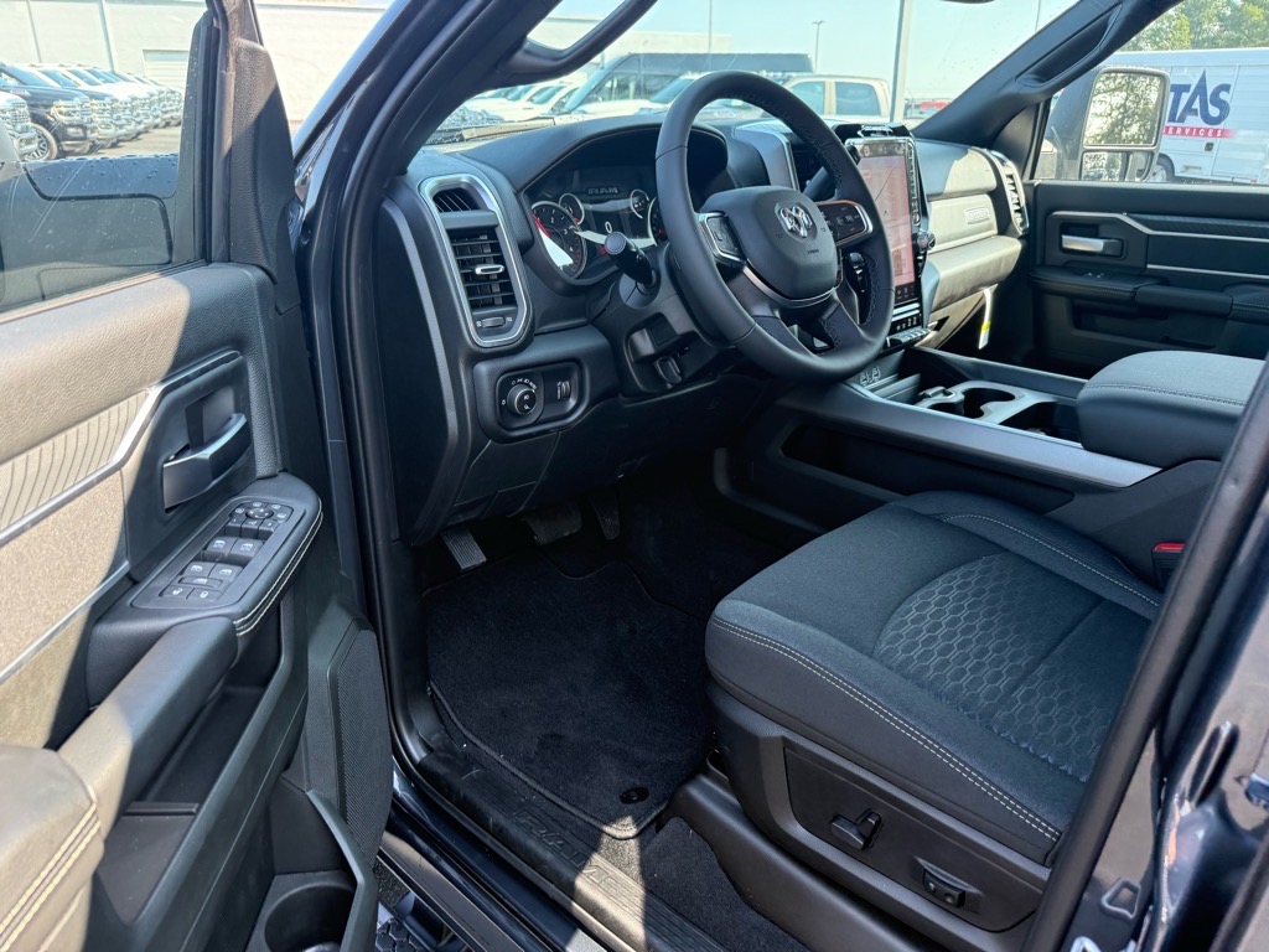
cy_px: 476
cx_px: 634
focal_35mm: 24
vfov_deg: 56.8
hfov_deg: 71.6
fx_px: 880
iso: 200
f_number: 1.78
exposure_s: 1/240
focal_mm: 6.76
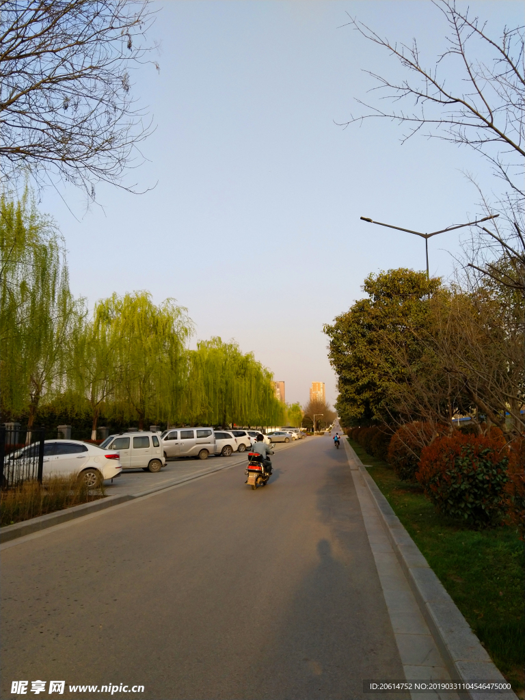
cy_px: 350
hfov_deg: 54.9
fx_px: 506
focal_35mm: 25
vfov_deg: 69.4
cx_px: 262
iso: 100
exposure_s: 1/875
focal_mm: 4.28
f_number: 1.75
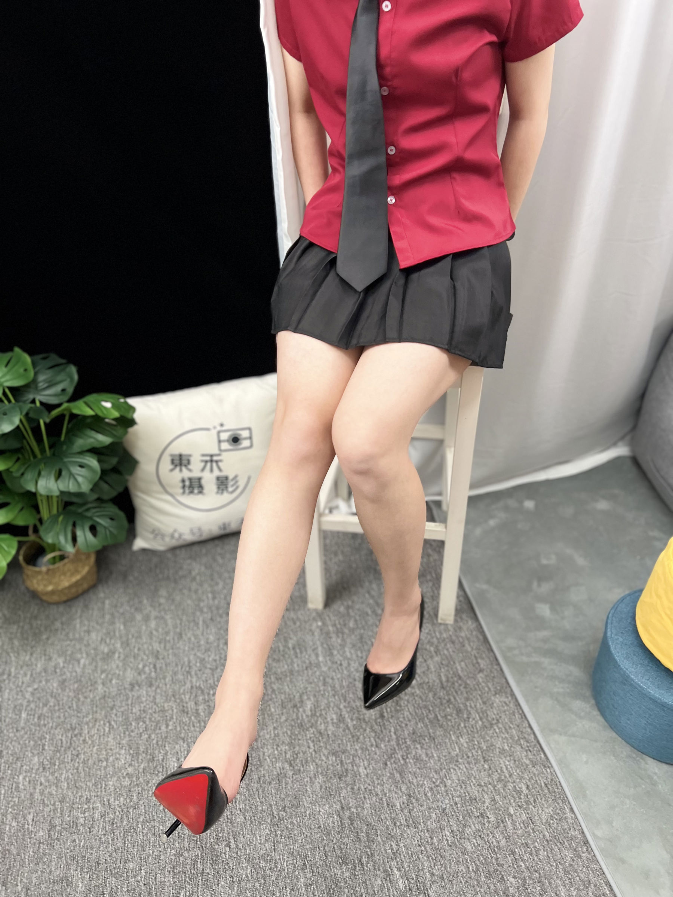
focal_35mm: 26
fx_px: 674
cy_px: 448
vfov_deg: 67.3
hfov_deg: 53.1
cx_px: 336
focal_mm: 5.7
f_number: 1.5
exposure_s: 1/77
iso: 125
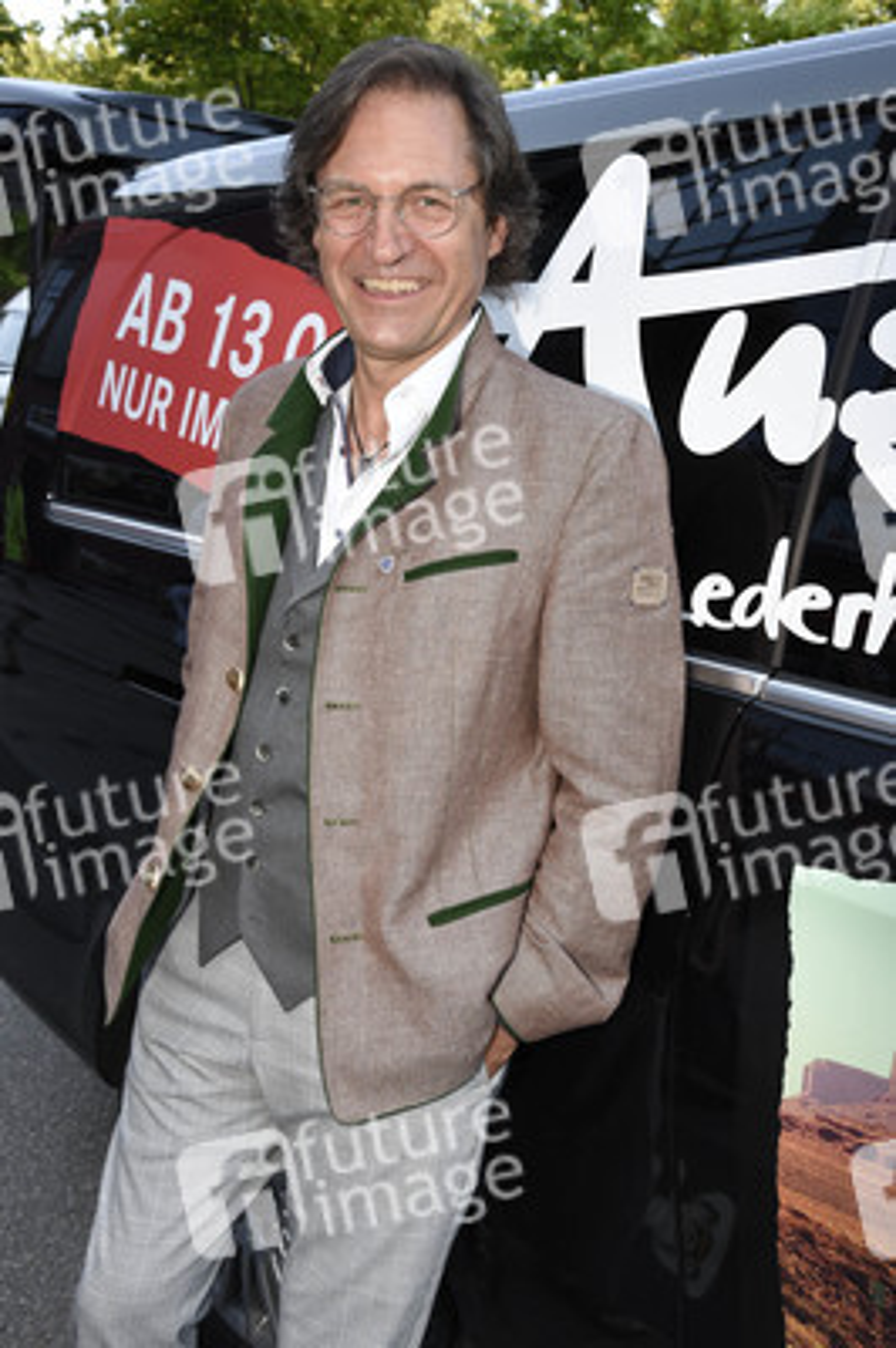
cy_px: 674
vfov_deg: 55.8
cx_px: 448
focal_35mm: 34
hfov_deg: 38.8
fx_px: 1271
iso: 800
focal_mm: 34
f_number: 8
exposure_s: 1/160
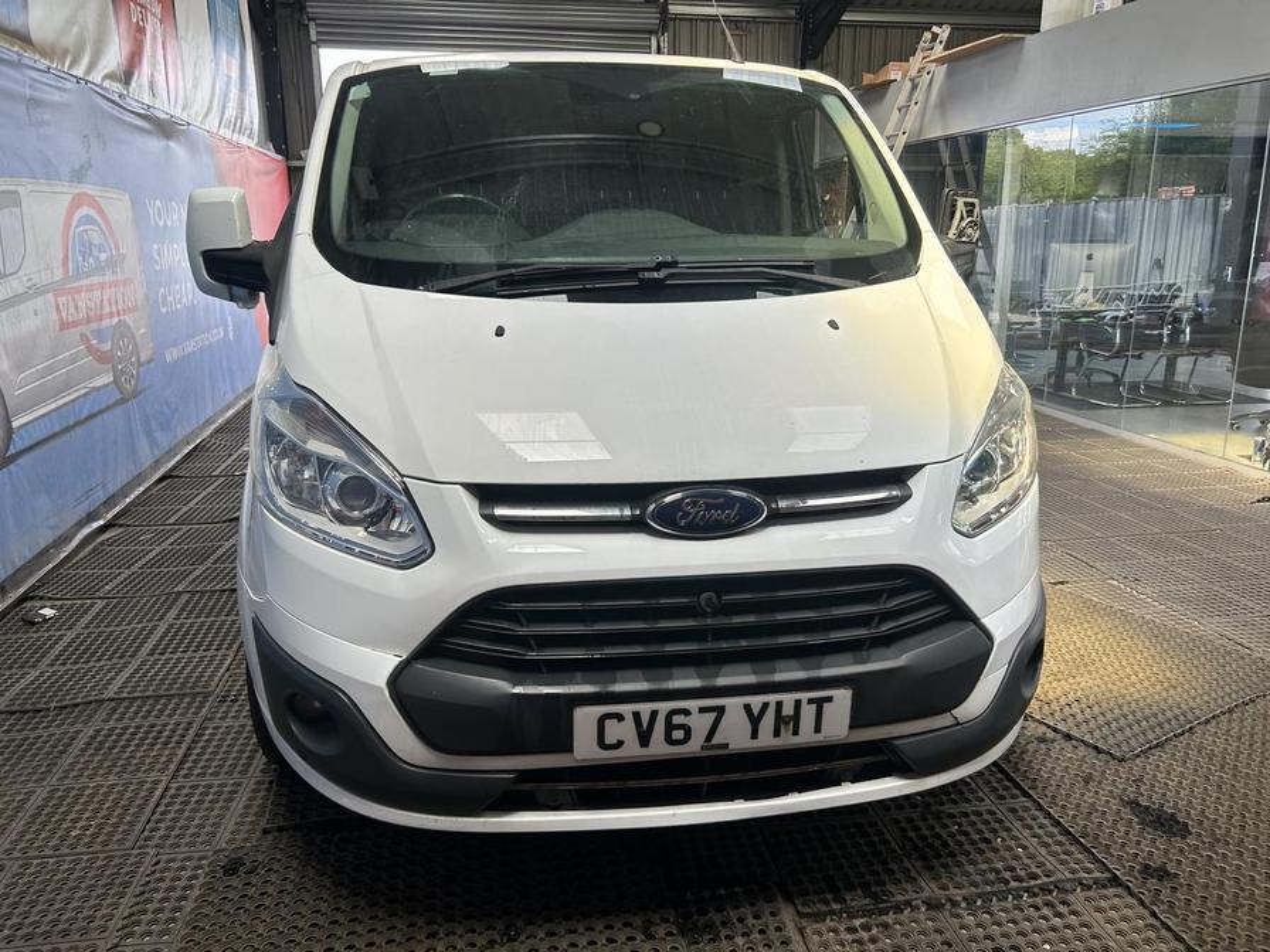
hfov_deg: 67.3
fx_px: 954
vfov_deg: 53.1
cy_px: 476
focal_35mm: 26
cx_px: 635
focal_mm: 5.7
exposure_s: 1/341
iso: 50
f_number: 1.5
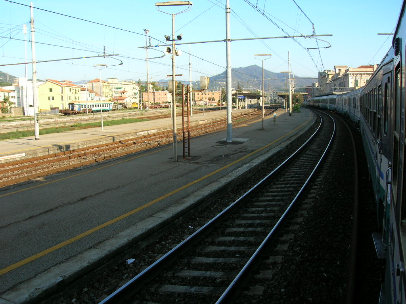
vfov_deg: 41.8
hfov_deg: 54.0
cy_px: 152
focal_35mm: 34
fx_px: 399
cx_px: 203
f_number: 4.9
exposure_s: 1/135
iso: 50
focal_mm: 5.7
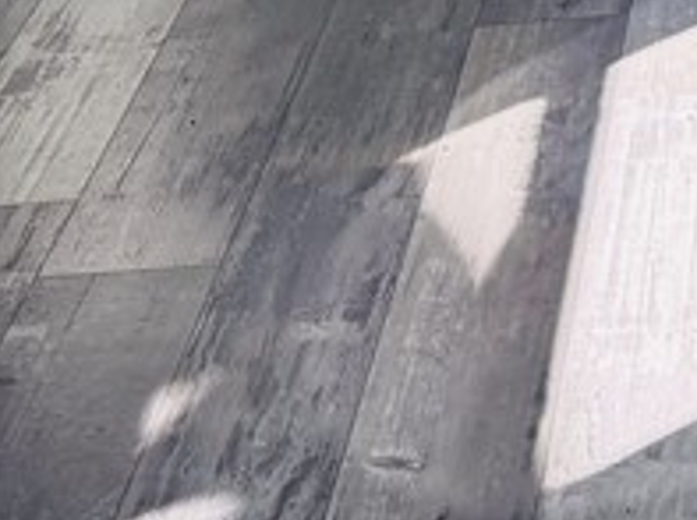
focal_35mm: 125
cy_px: -775
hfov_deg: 14.4
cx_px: 1129
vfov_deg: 10.1
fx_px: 2512
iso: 100
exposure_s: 1/355
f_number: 1.78
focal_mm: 6.76
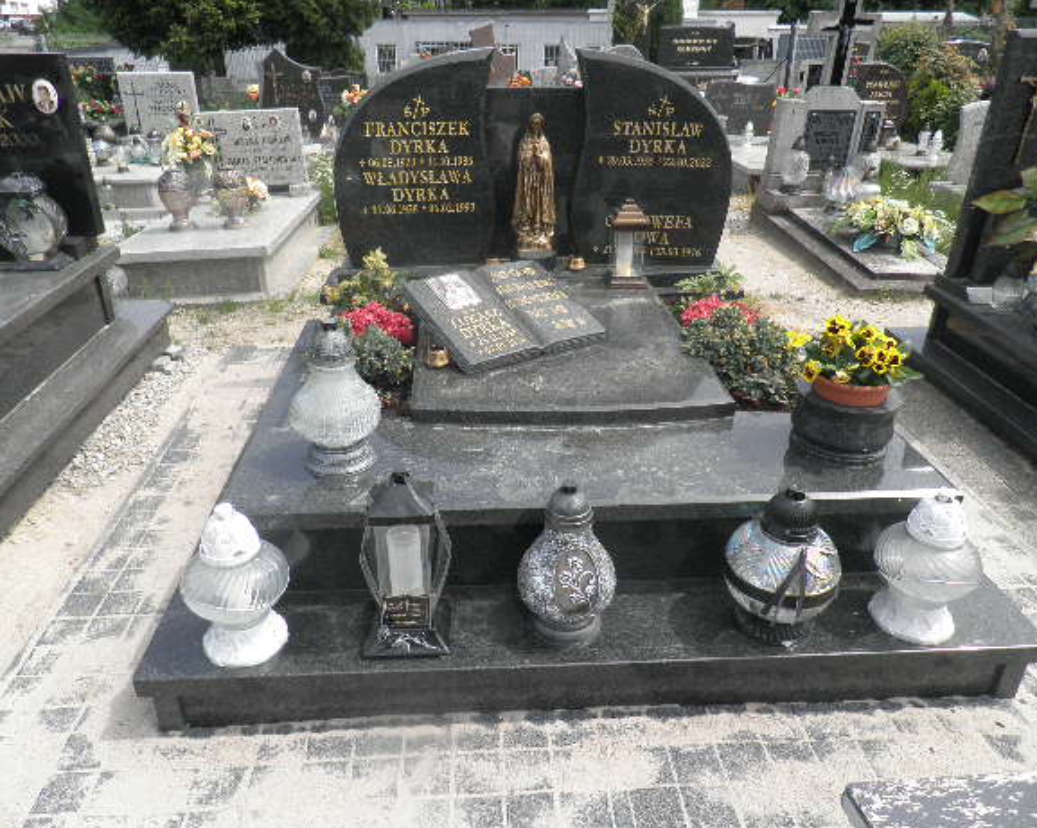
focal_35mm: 26
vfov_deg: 54.9
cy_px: 415
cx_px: 518
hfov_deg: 66.1
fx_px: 798
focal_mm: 4.3
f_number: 8.3
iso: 64
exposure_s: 1/80
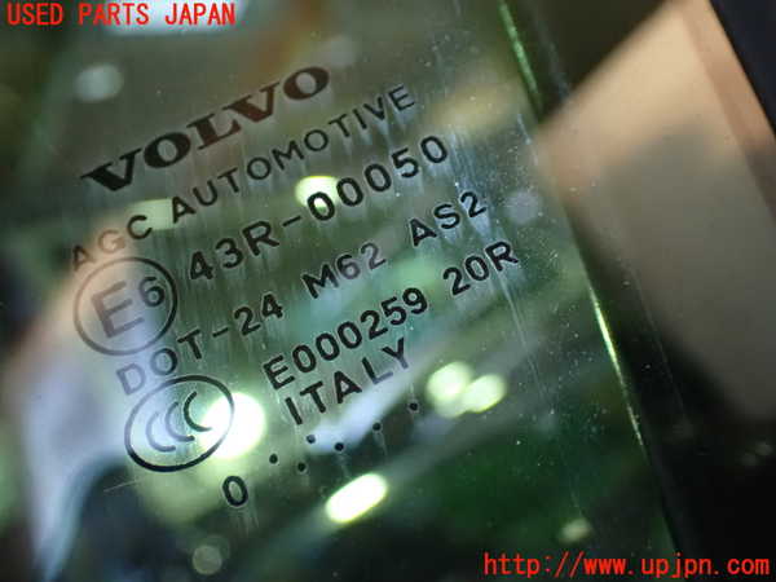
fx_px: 919
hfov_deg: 45.8
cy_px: 291
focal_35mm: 41
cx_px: 388
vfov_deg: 35.1
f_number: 2.8
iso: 1600
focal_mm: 7.31
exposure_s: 1/40
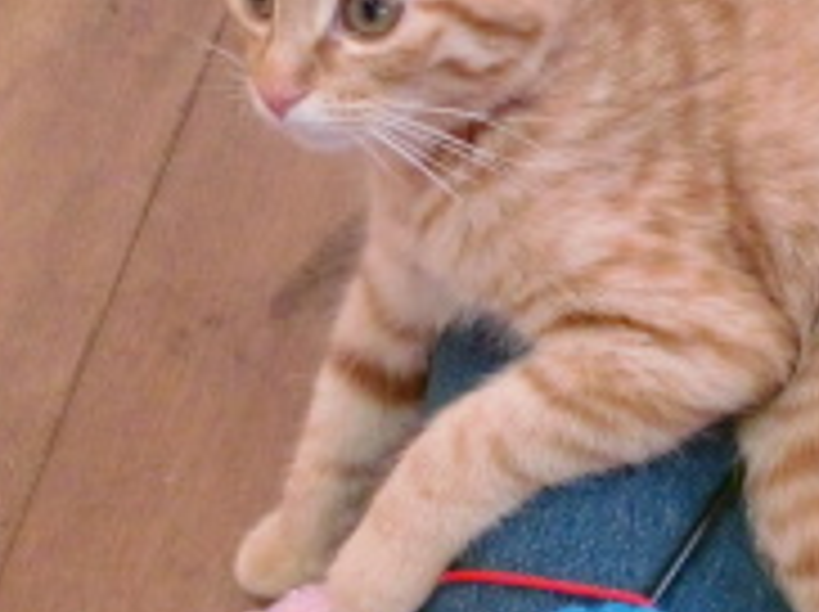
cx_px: 616
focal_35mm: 77
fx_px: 1819
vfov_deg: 19.1
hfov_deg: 25.1
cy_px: 346
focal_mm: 6.3
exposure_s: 1/60
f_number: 3.1
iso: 800
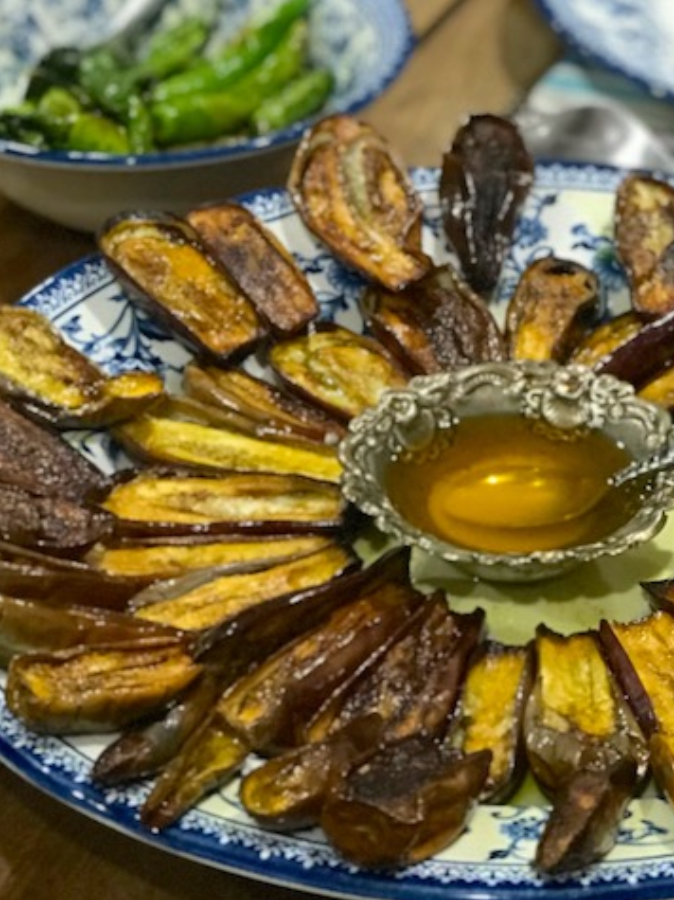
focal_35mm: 128
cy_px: 99
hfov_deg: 11.5
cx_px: 504
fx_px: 3325
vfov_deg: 15.2
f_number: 2.8
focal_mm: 6.6
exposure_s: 1/50
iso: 320
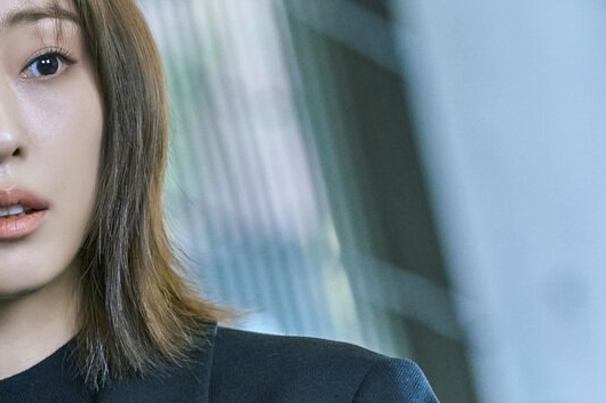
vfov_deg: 3.5
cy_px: 287
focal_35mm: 391
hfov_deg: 5.3
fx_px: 6579
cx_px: -71
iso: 3200
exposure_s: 1/125
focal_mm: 148
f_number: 4
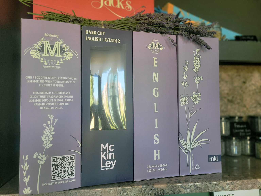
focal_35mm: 26
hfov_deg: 67.3
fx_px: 196
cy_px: 98
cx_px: 130
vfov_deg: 53.1
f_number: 1.8
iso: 160
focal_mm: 5.4
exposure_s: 1/120
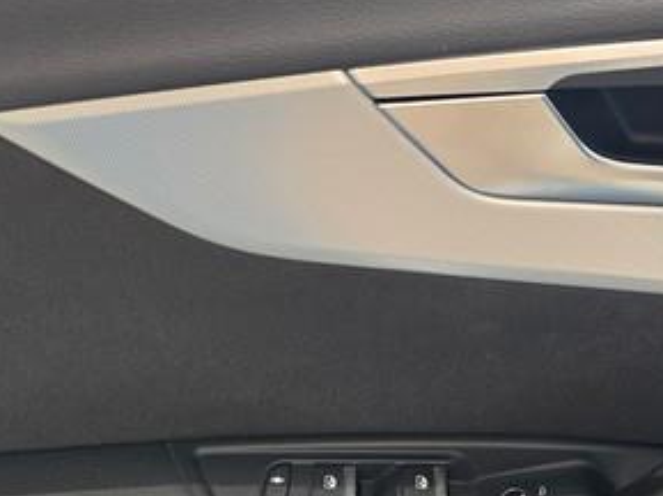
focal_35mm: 51
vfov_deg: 28.0
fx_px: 976
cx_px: 468
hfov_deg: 36.9
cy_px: 388
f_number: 1.7
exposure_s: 1/100
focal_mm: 6.3
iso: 250
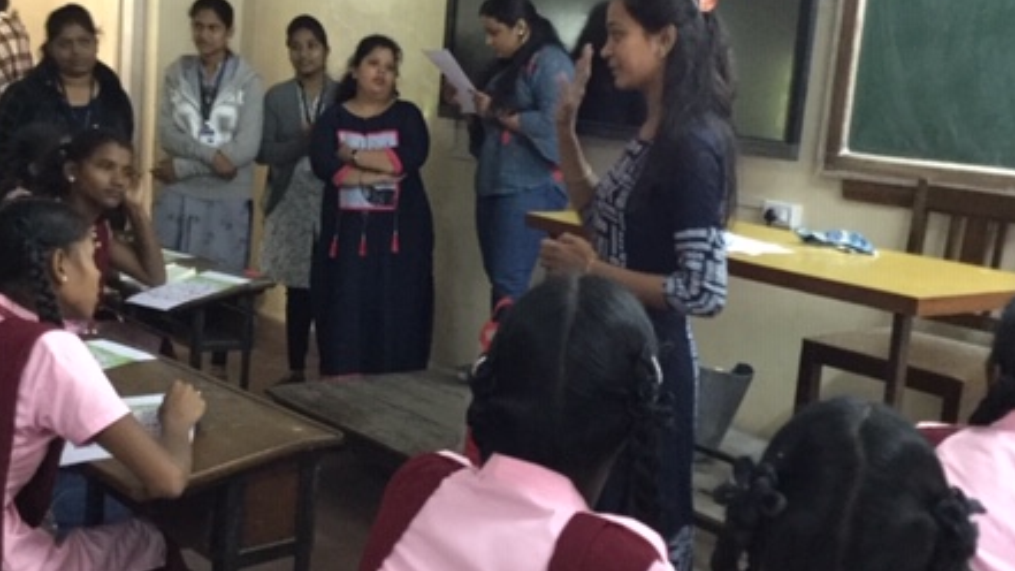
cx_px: 495
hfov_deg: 42.1
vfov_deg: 24.4
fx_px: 1319
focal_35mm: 49
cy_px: 267
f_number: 2.4
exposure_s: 1/17
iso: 500
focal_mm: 3.3
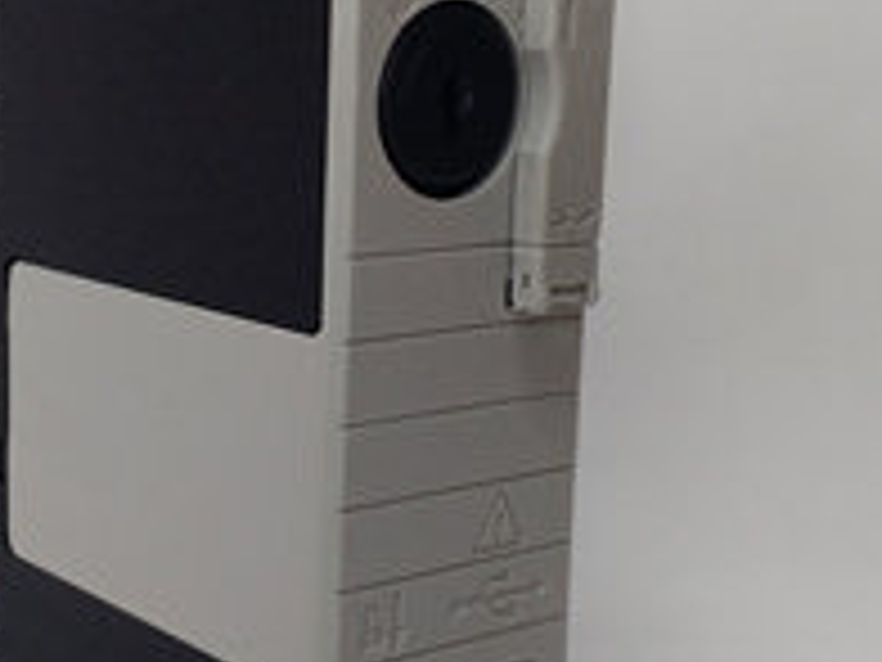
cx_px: 266
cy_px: 281
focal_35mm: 69
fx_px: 1758
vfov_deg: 21.3
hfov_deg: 27.9
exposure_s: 1/33
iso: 132
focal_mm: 3.79
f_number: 2
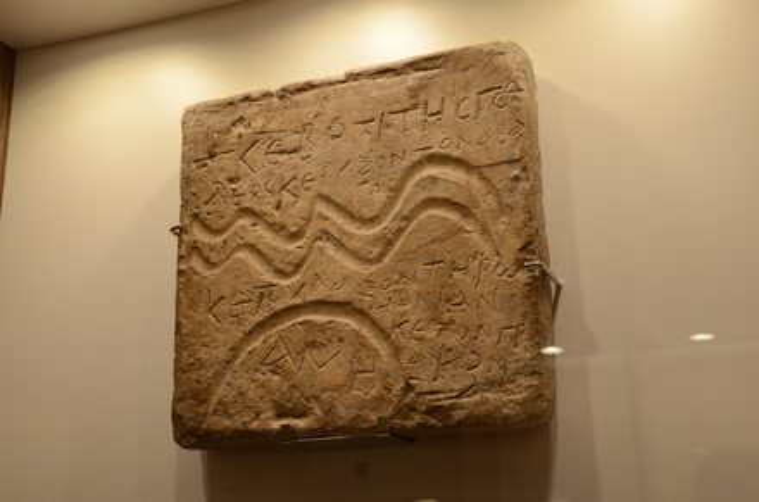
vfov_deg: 28.8
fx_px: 978
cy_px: 251
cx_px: 380
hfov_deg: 42.4
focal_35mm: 46
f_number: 6.3
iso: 1000
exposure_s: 1/160
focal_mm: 31
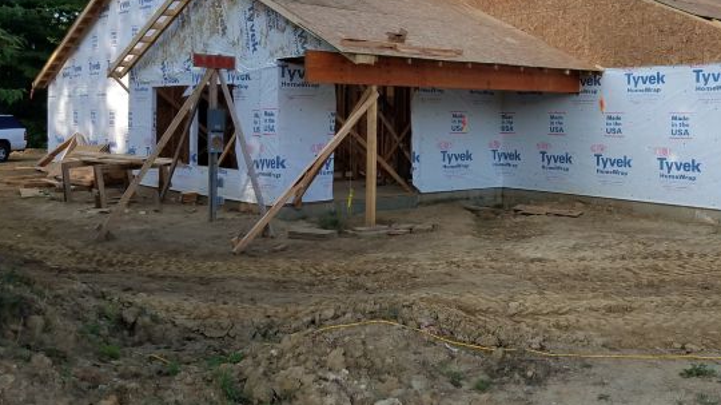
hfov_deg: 47.3
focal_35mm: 42
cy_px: 106
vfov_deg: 27.9
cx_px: 505
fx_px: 802
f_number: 1.7
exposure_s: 1/1068
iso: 40
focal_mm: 4.2
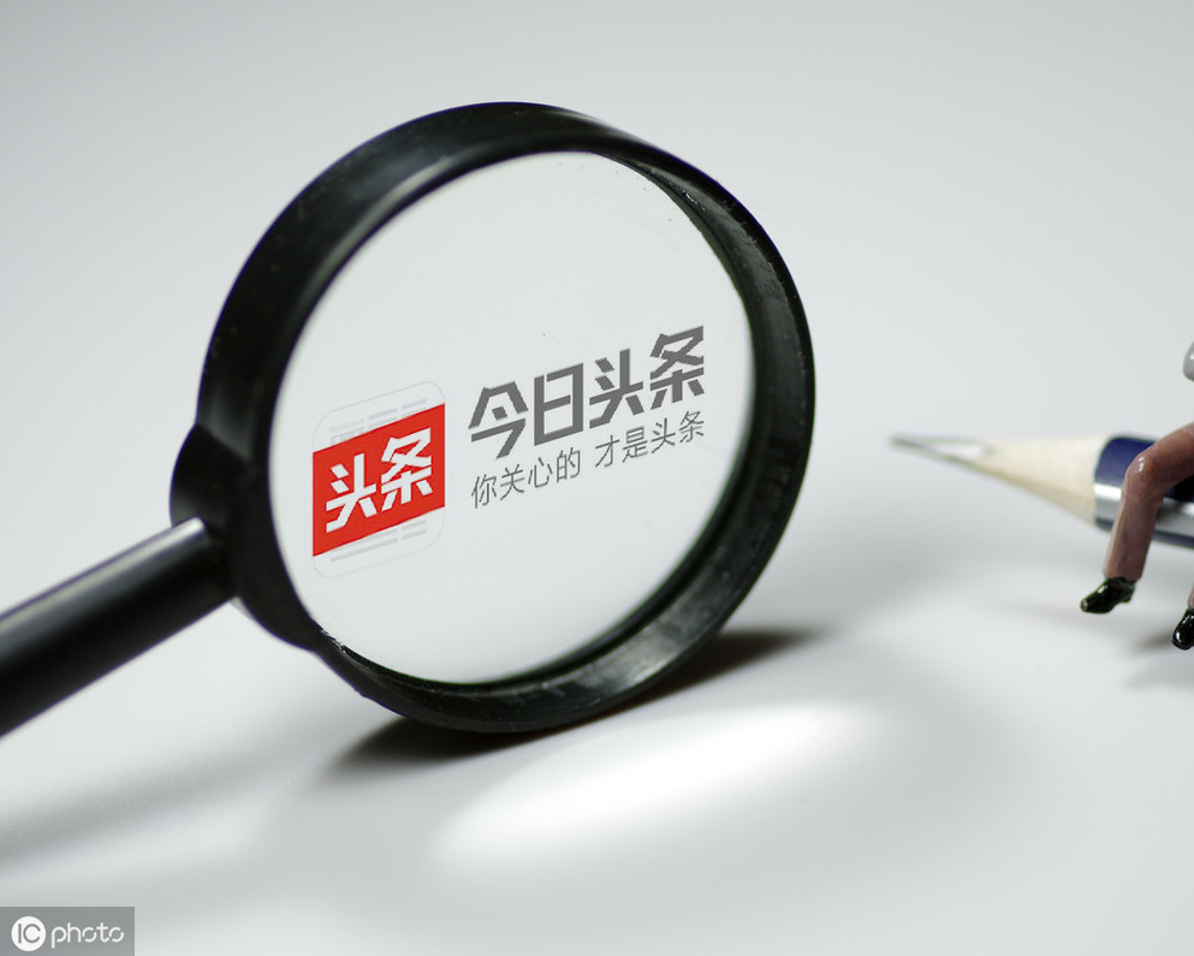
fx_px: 6009
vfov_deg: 9.1
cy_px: 479
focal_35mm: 170
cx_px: 720
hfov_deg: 11.3
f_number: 2.8
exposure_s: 1/160
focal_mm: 100
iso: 400
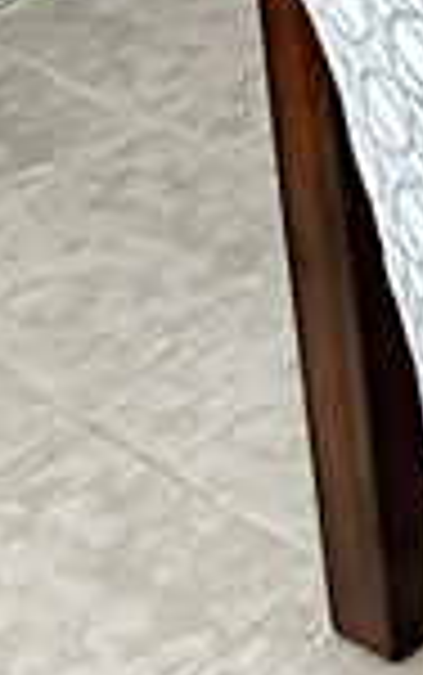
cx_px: 1134
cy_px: -603
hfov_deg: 8.8
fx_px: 2393
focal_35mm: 130
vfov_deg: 14.0
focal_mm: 6.86
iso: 1000
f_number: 1.78
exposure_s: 1/40
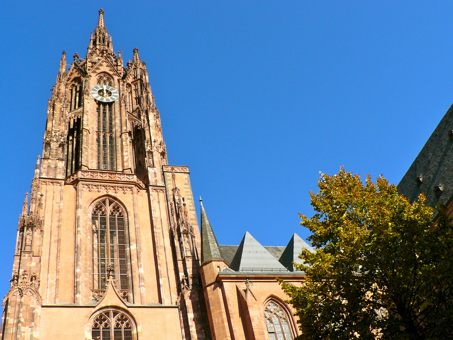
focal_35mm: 36
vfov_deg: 39.7
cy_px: 170
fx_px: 471
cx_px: 226
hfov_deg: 51.4
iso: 100
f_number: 5.6
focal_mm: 6
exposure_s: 1/320
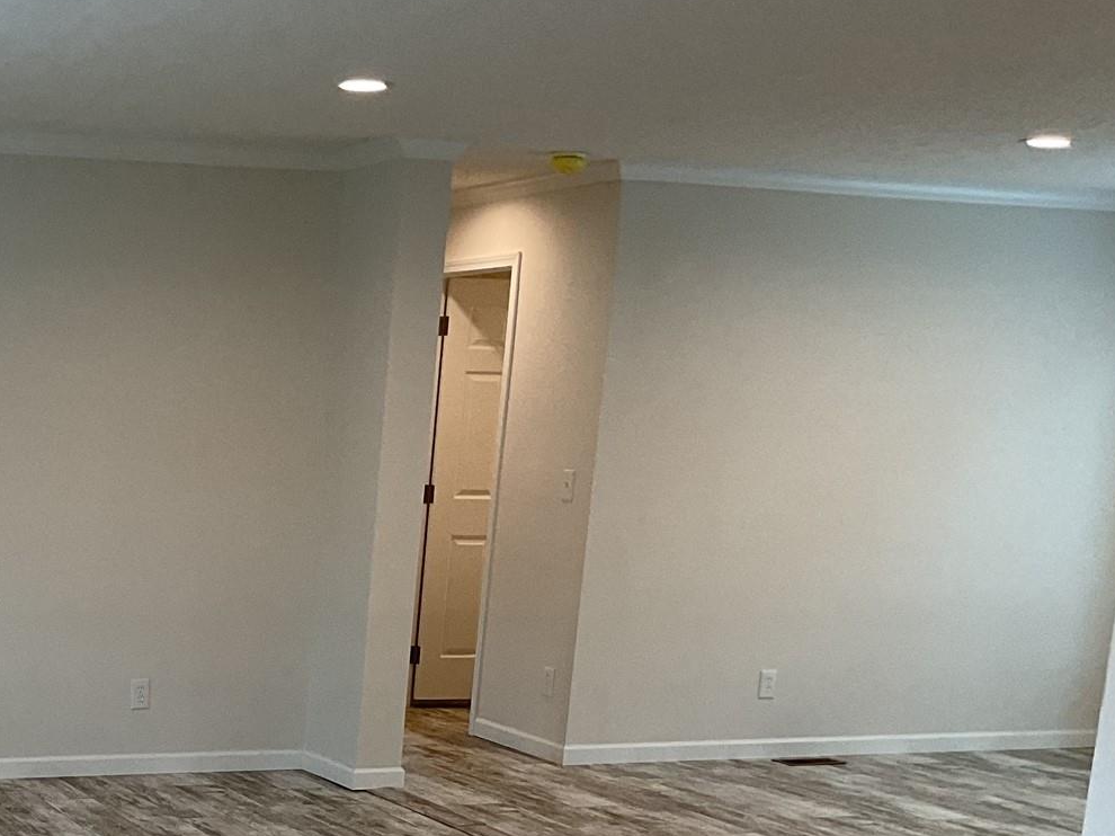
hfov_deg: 29.8
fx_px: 1932
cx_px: -23
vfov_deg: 23.3
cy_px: 850
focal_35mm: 60
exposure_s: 1/120
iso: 64
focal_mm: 3
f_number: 1.8
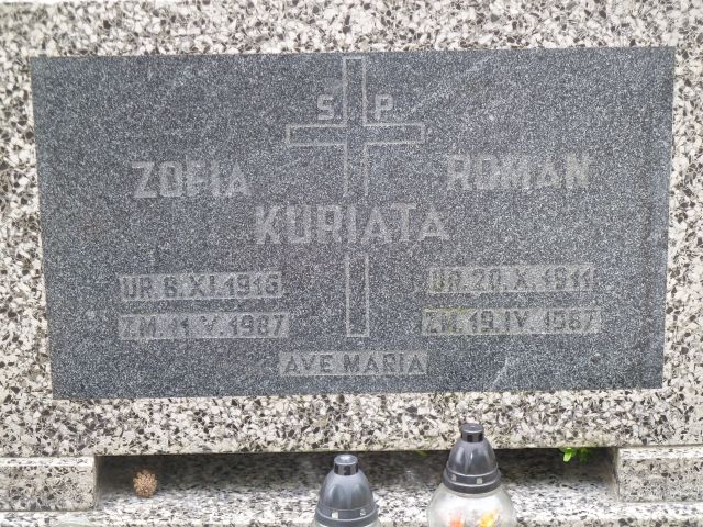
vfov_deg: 14.2
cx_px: 352
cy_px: 264
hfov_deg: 18.9
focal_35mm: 104
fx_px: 2112
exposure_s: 1/40
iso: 160
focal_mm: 17
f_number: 4.3
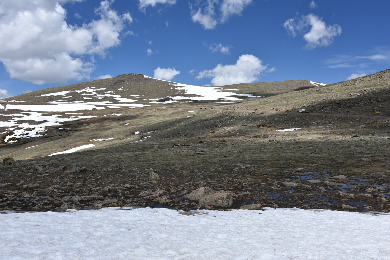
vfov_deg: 46.4
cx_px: 195
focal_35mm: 28
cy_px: 130
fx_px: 303
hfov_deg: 65.5
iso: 100
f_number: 10
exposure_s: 1/400
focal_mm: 28
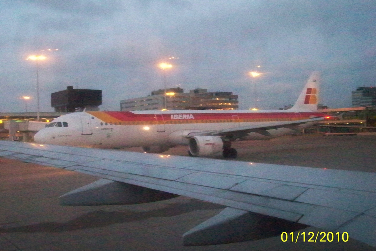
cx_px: 187
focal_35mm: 39
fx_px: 407
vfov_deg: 34.2
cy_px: 130
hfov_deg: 49.6
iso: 3200
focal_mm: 6.75
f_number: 2.8
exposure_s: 1/160
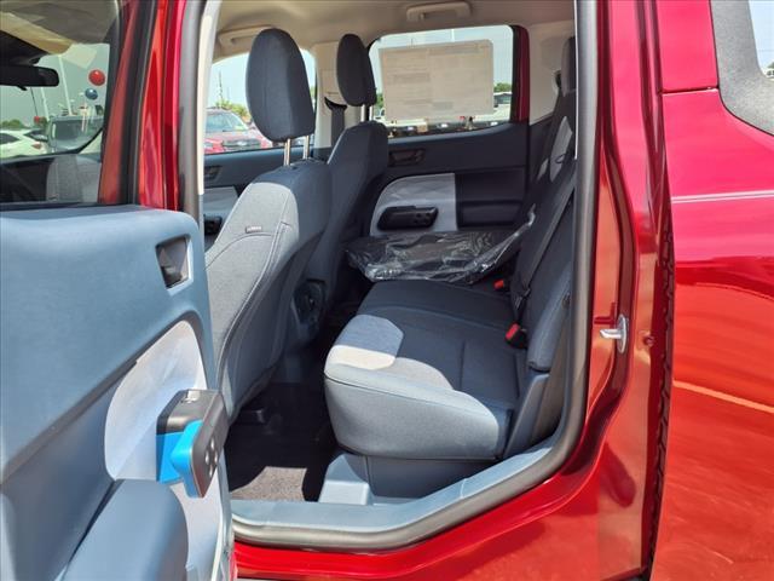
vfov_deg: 51.4
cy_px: 290
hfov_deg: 65.3
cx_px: 387
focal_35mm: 27
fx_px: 604
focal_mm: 3.58
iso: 40
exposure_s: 1/476
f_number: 1.9
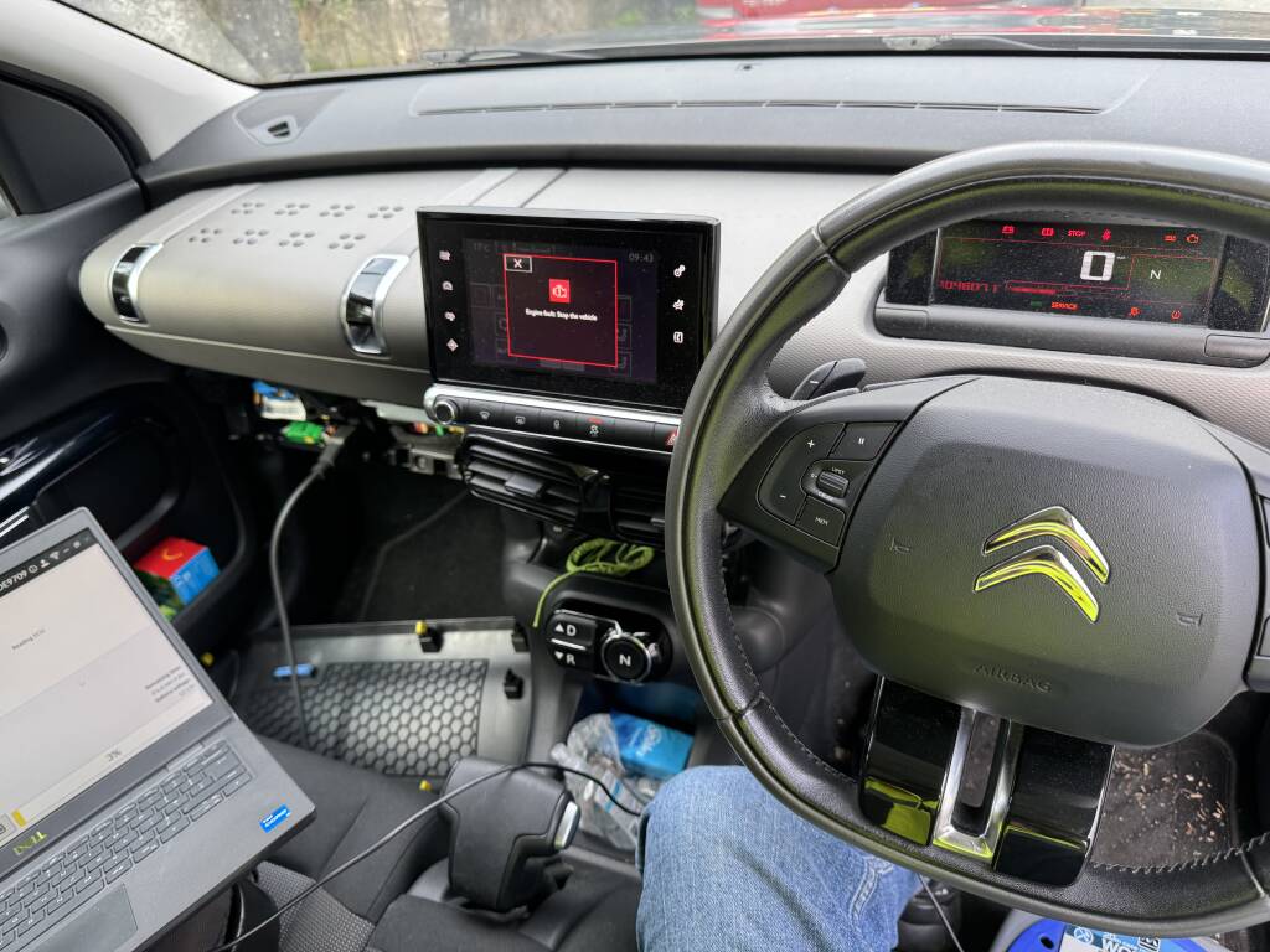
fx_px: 881
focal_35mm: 24
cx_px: 635
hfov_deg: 71.6
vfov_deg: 56.8
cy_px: 476
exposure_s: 1/121
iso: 80
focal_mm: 6.76
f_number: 1.78
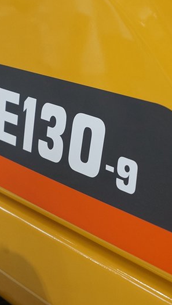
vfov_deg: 19.1
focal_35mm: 112
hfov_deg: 10.8
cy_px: 152
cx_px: 80
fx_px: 906
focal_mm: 47
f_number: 5.6
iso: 800
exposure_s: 1/80
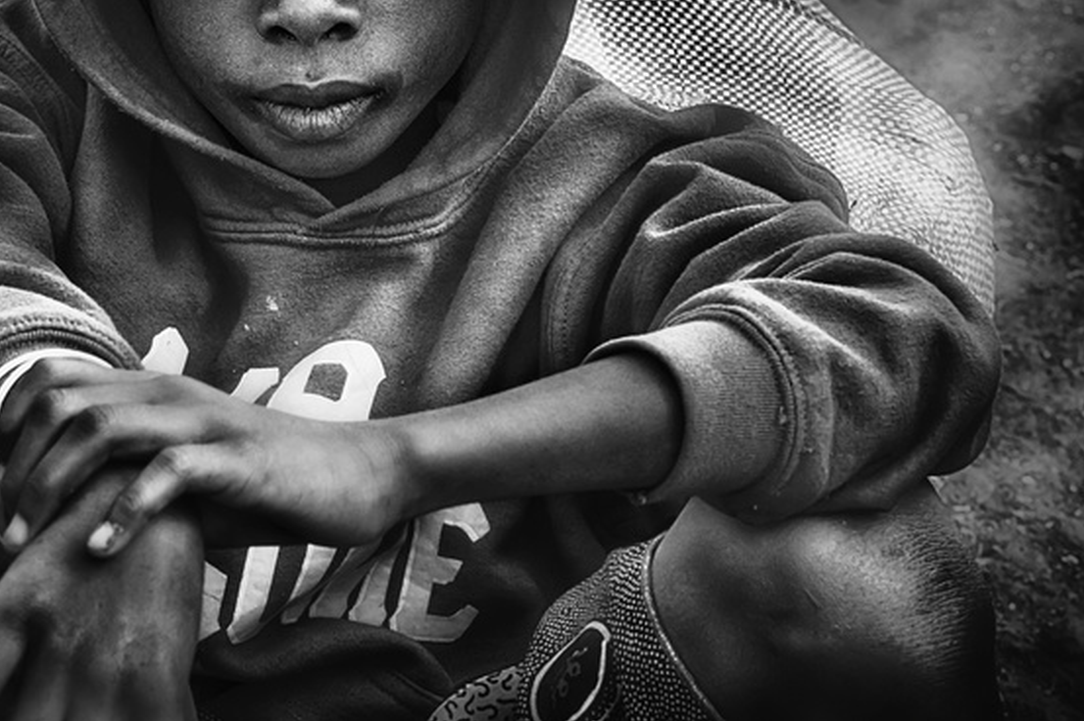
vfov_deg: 3.8
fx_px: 10893
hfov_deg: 5.7
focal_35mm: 362
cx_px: 231
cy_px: 70
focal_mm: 200
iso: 800
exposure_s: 1/125
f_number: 13
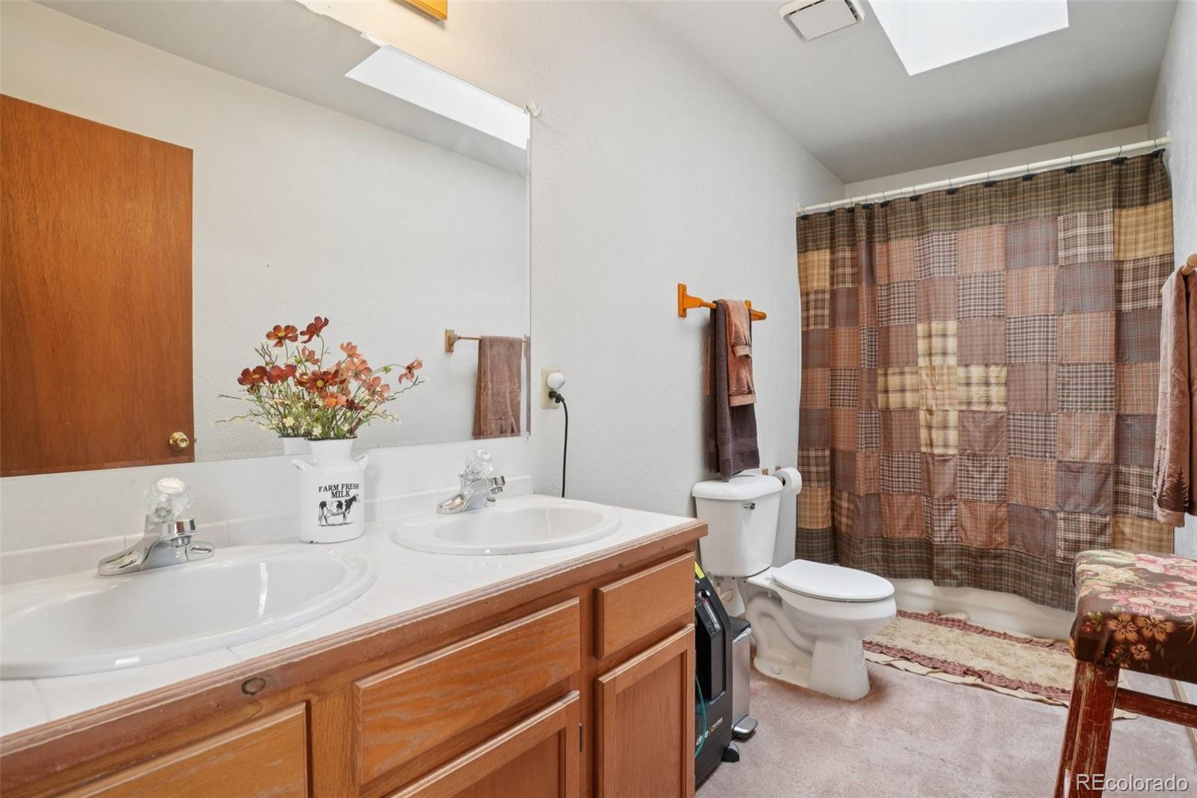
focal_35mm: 16
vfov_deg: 72.0
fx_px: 548
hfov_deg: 95.0
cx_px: 598
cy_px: 399
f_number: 8
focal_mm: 11
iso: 800
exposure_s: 1/30
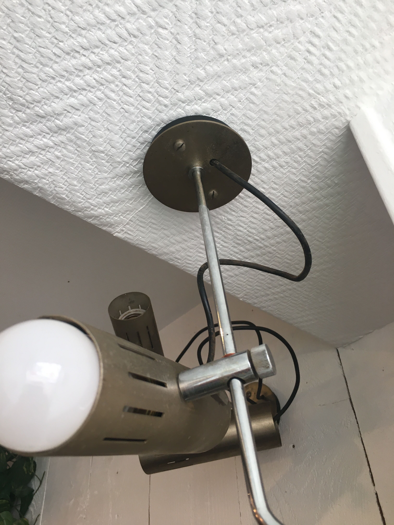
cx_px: 197
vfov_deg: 61.7
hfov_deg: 48.2
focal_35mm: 29
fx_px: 440
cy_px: 262
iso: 25
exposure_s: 1/33
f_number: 2.2
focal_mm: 4.15
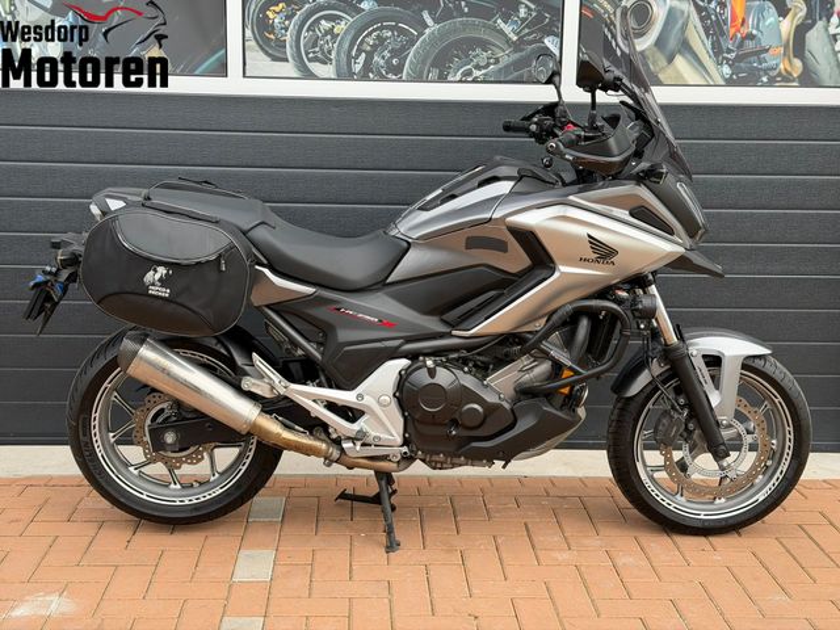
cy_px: 315
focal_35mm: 48
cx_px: 420
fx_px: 1165
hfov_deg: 39.7
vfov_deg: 30.3
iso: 64
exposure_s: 1/769
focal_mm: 6.76
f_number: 1.78
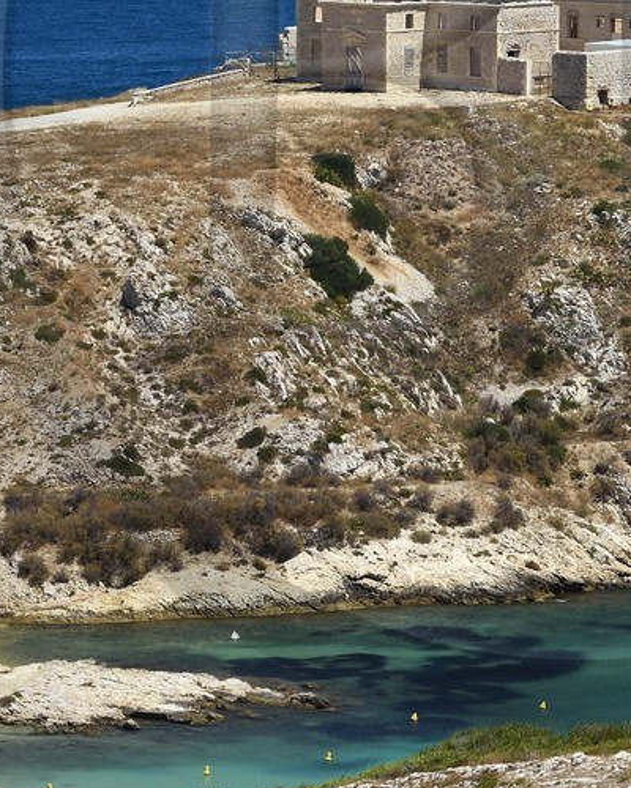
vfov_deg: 6.3
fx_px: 7143
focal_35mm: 306
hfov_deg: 5.1
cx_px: 582
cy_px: 82
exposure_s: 1/500
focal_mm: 102
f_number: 9
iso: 200
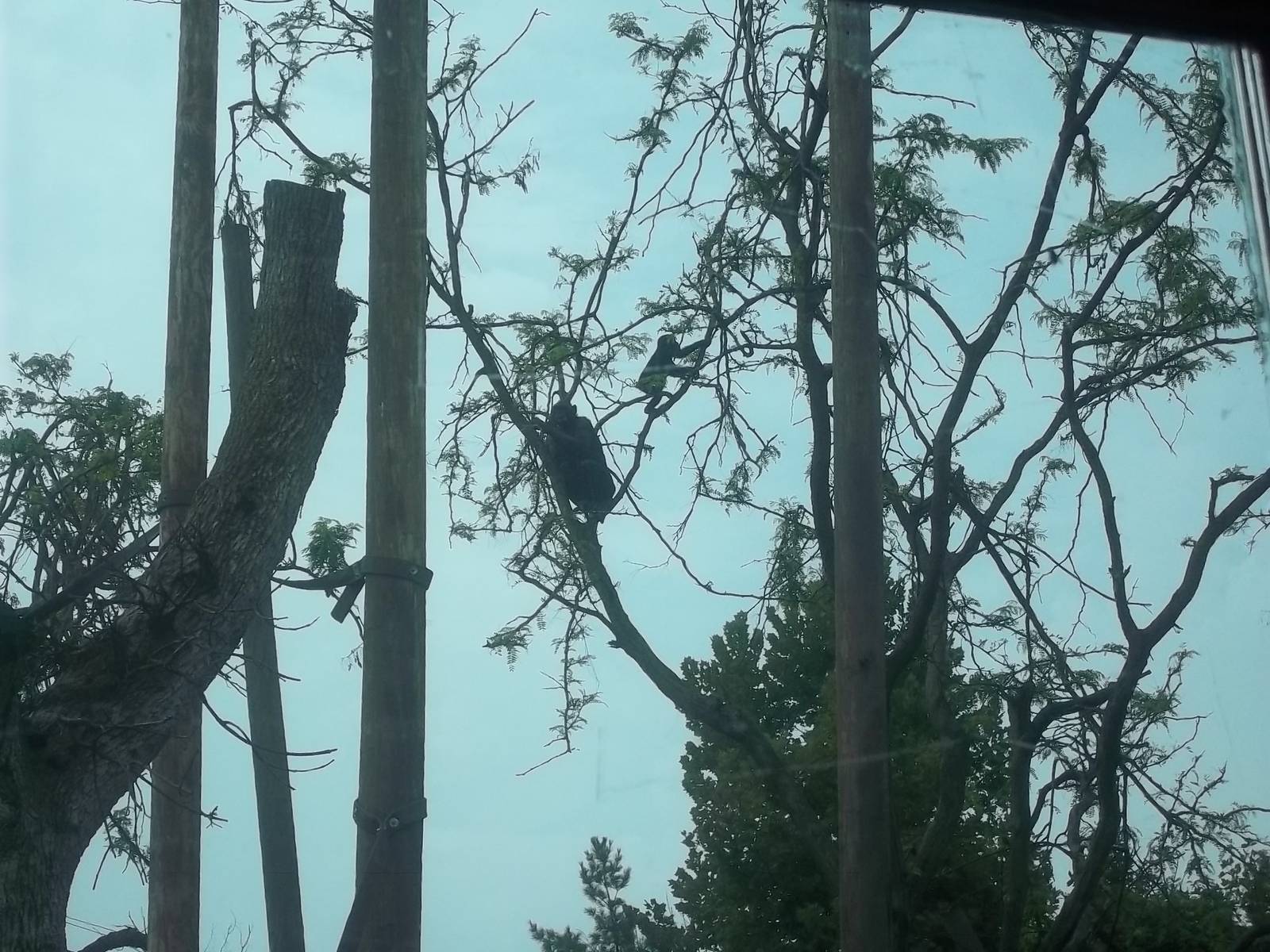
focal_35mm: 96
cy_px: 476
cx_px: 635
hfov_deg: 20.4
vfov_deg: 15.4
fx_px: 3522
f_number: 5.2
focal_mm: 17.1
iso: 80
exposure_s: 1/800
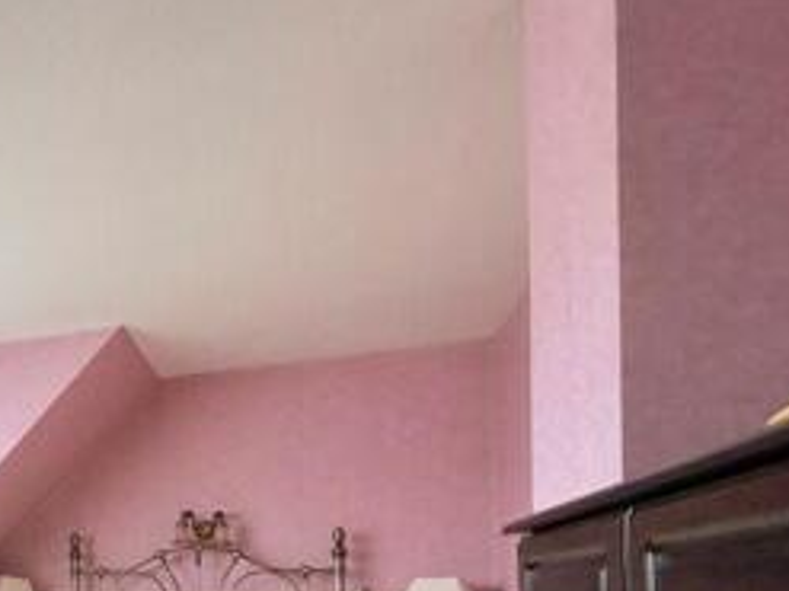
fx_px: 752
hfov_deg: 43.5
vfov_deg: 39.0
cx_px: -69
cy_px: 561
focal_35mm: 33
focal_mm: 2.22
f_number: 2.2
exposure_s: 1/50
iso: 200
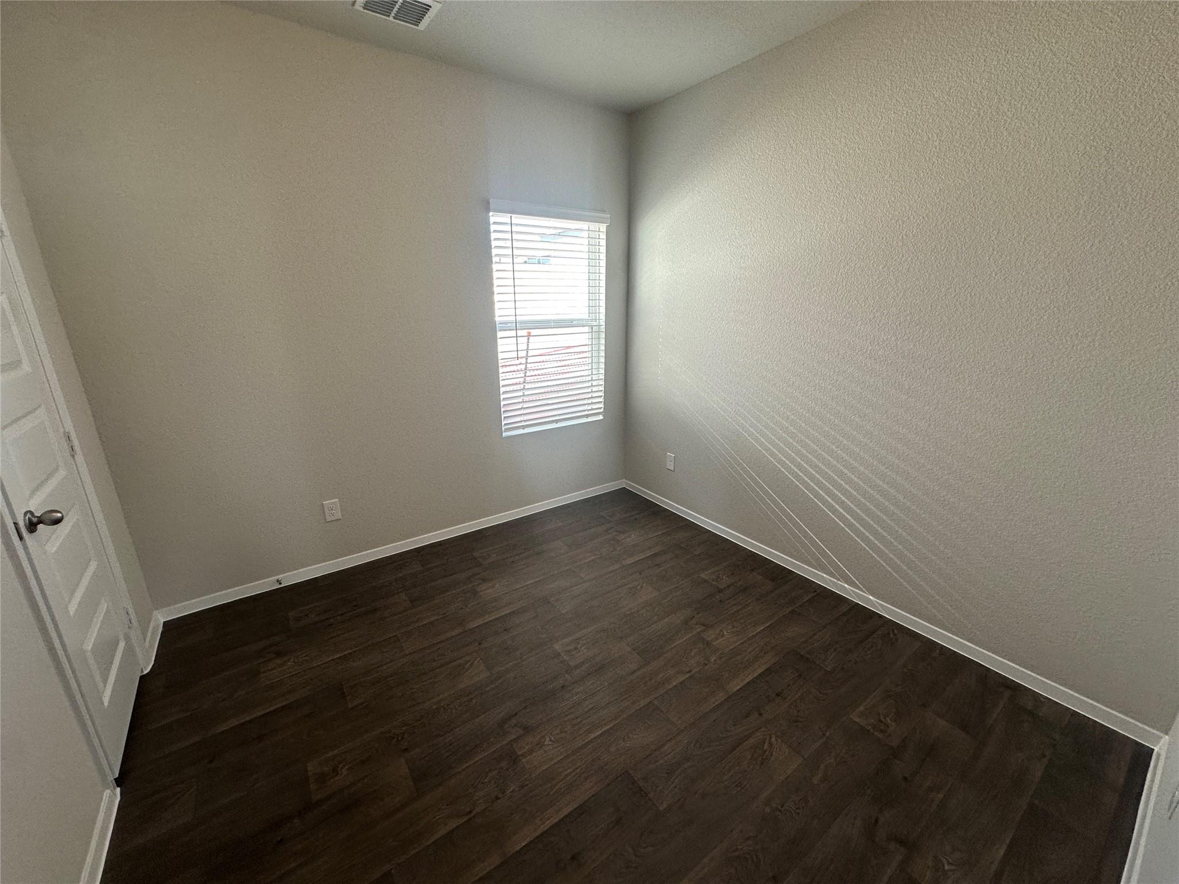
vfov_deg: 85.7
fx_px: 477
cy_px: 442
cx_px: 590
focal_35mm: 14
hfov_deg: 102.1
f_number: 2.2
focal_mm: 2.22
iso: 125
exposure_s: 1/120
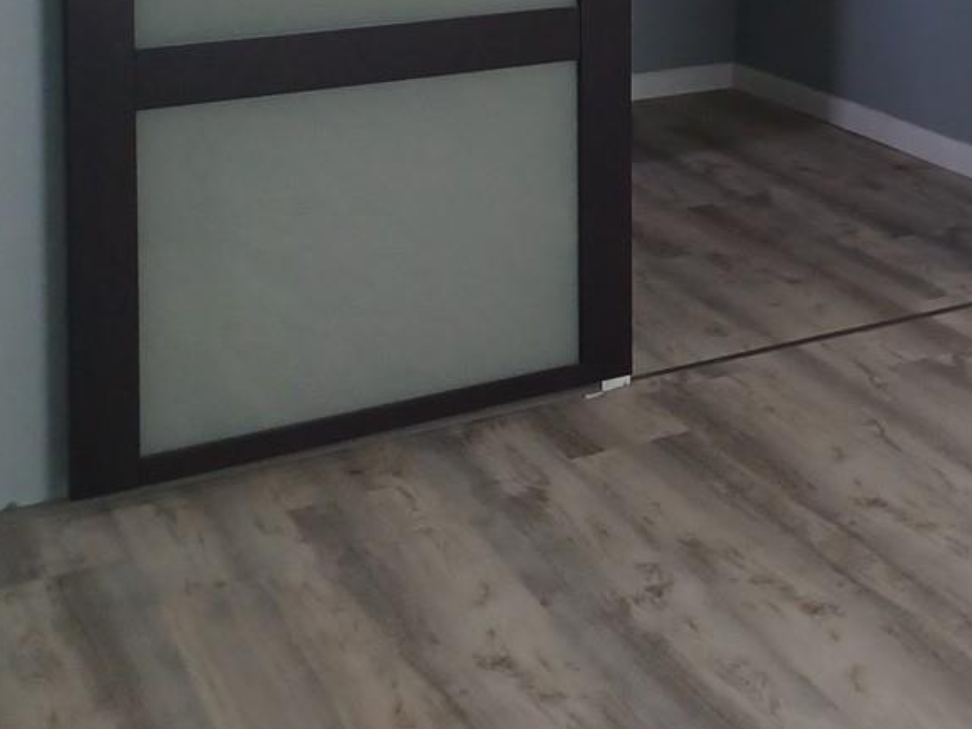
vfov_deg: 19.7
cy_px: -199
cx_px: 1277
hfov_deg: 24.4
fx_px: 1937
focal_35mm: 69
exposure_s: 1/40
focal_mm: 4.6
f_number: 1.8
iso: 320
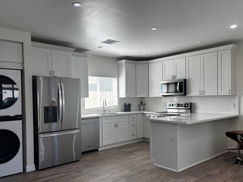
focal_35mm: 29
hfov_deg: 61.7
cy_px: 101
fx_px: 203
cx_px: 122
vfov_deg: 48.1
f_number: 1.6
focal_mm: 5.96
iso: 50
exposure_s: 1/120
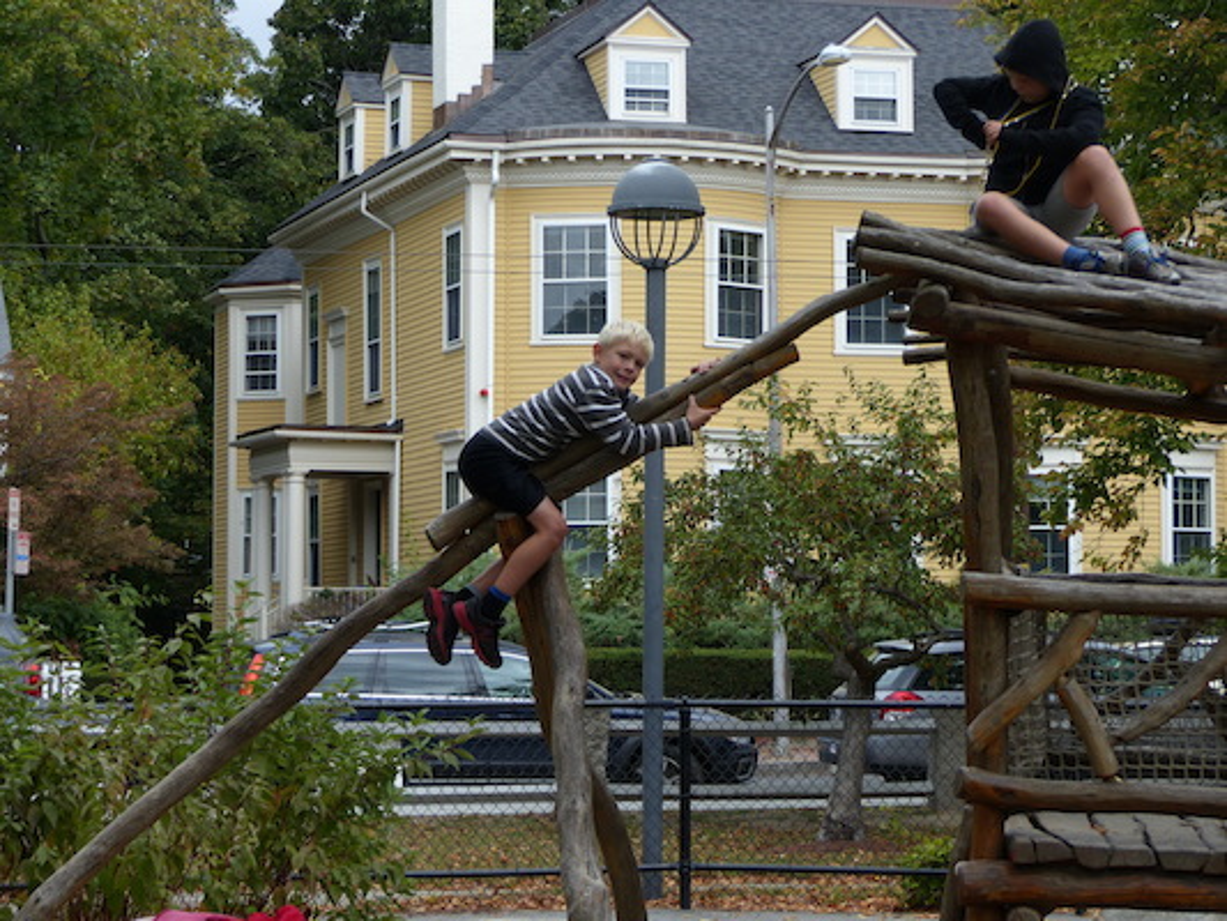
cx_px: 614
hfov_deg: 18.9
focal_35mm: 104
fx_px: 3687
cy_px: 460
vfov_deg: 14.2
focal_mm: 18.7
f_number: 2.8
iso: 100
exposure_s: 1/800
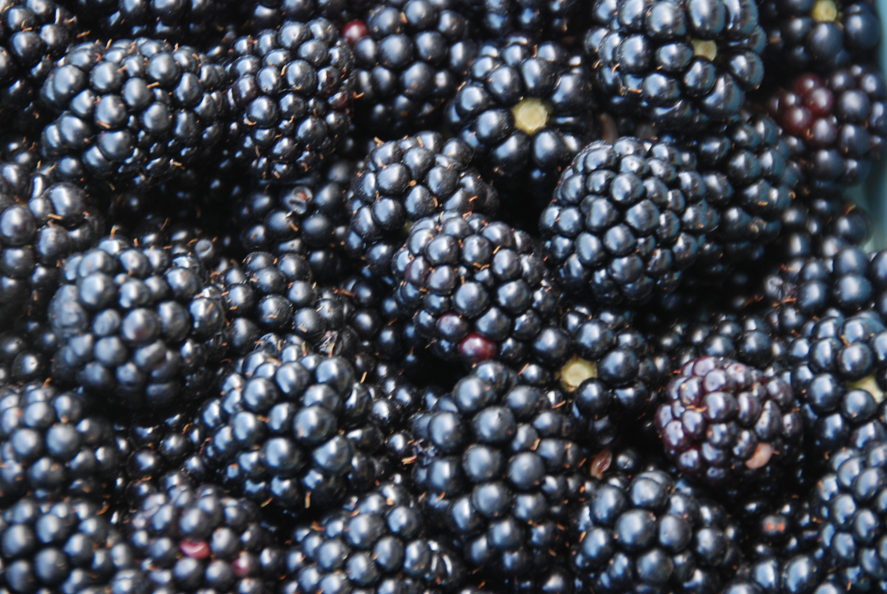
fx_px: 7400
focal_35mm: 300
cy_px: 297
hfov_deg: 6.9
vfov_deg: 4.6
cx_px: 444
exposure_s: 1/30
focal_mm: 200
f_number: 5.6
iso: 400
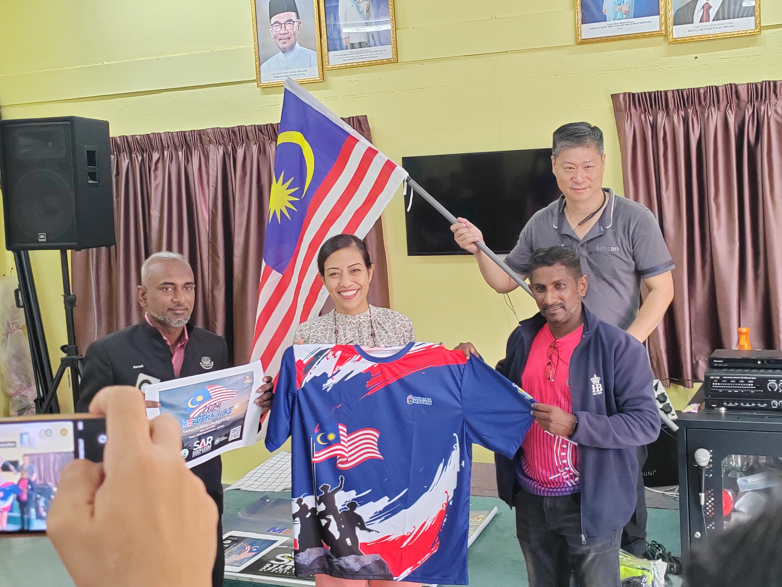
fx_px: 1107
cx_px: 387
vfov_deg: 29.7
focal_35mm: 49
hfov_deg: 38.9
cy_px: 295
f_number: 1.9
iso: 1000
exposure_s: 1/100
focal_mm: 5.52
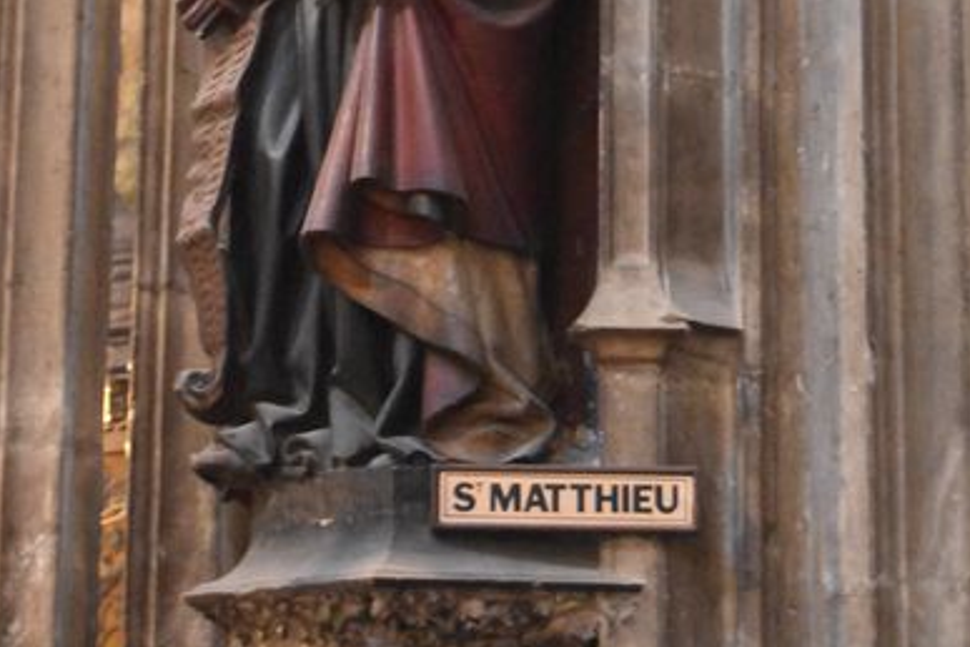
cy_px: -95
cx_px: 480
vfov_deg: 9.6
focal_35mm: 141
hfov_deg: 14.6
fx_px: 3799
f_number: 5.6
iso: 12800
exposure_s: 1/25
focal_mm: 52
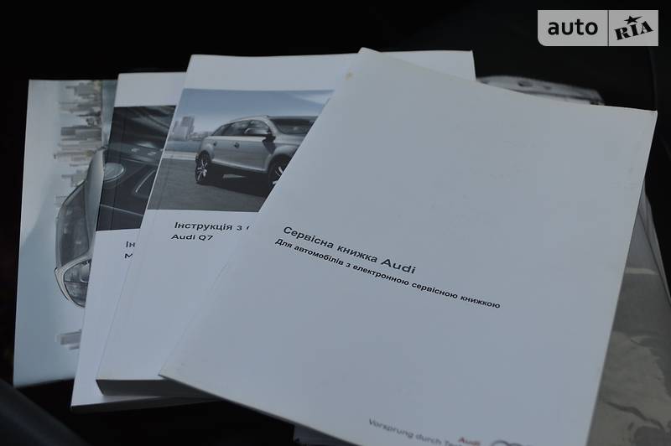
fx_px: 894
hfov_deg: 41.1
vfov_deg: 28.0
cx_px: 336
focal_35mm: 48
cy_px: 223
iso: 320
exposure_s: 1/125
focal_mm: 32
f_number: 5.6
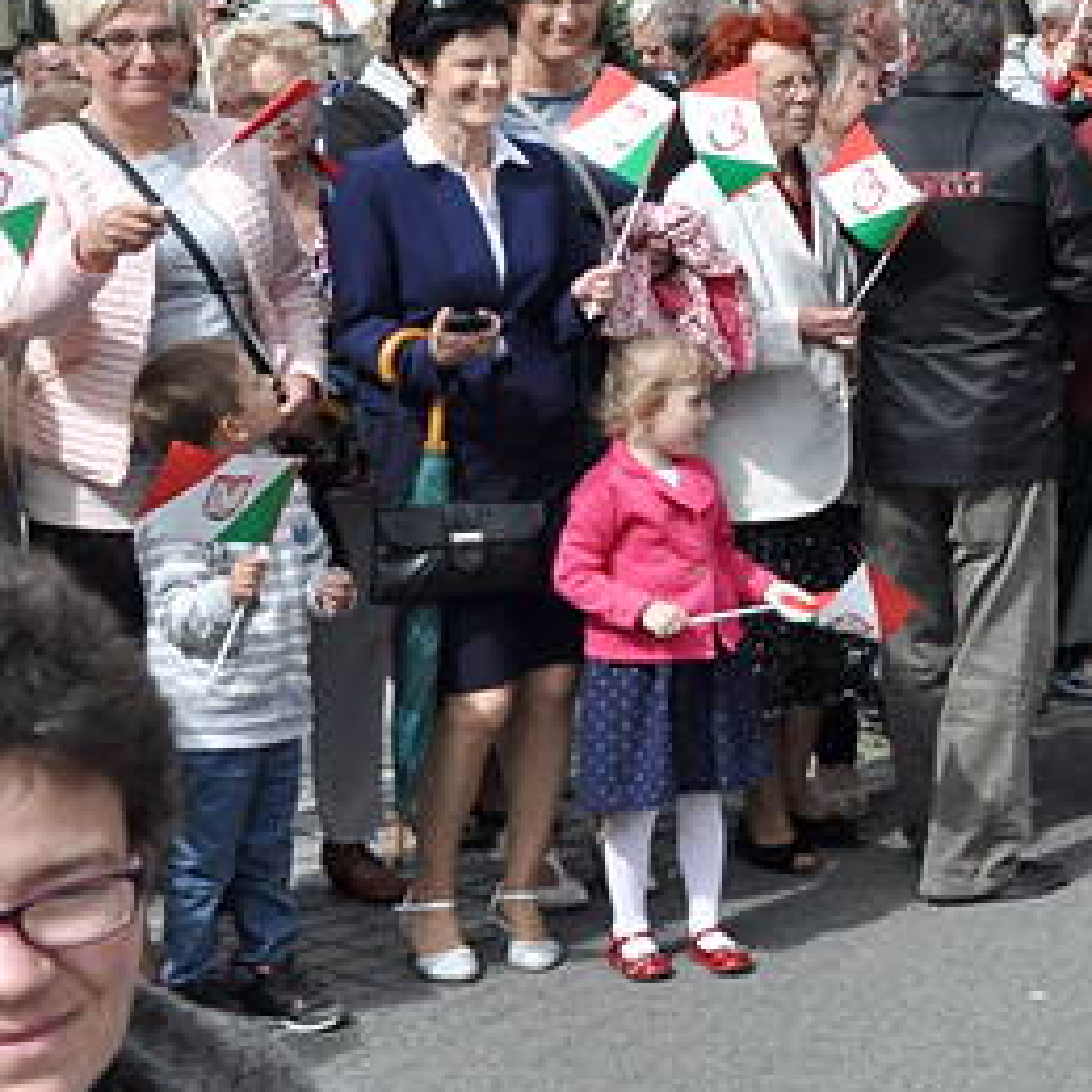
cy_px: 418
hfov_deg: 16.2
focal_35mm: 100
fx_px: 3569
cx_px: 1550
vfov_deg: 17.4
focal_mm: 24
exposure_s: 1/1000
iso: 1250
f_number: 13
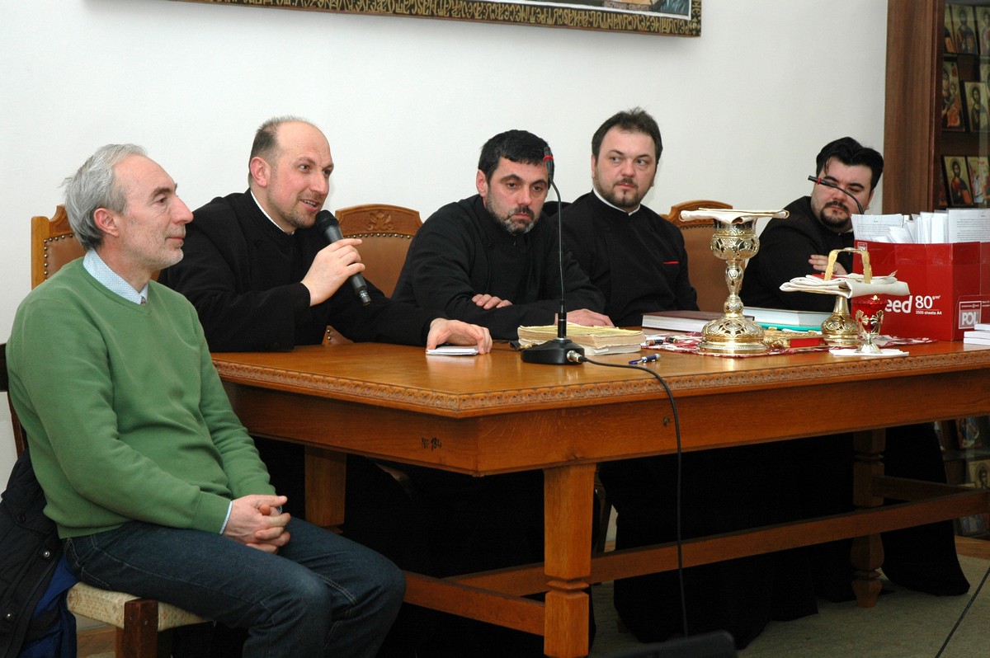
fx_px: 2061
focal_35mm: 75
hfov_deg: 27.0
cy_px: 329
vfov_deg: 18.2
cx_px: 495
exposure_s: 1/60
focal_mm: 50
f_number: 4.5
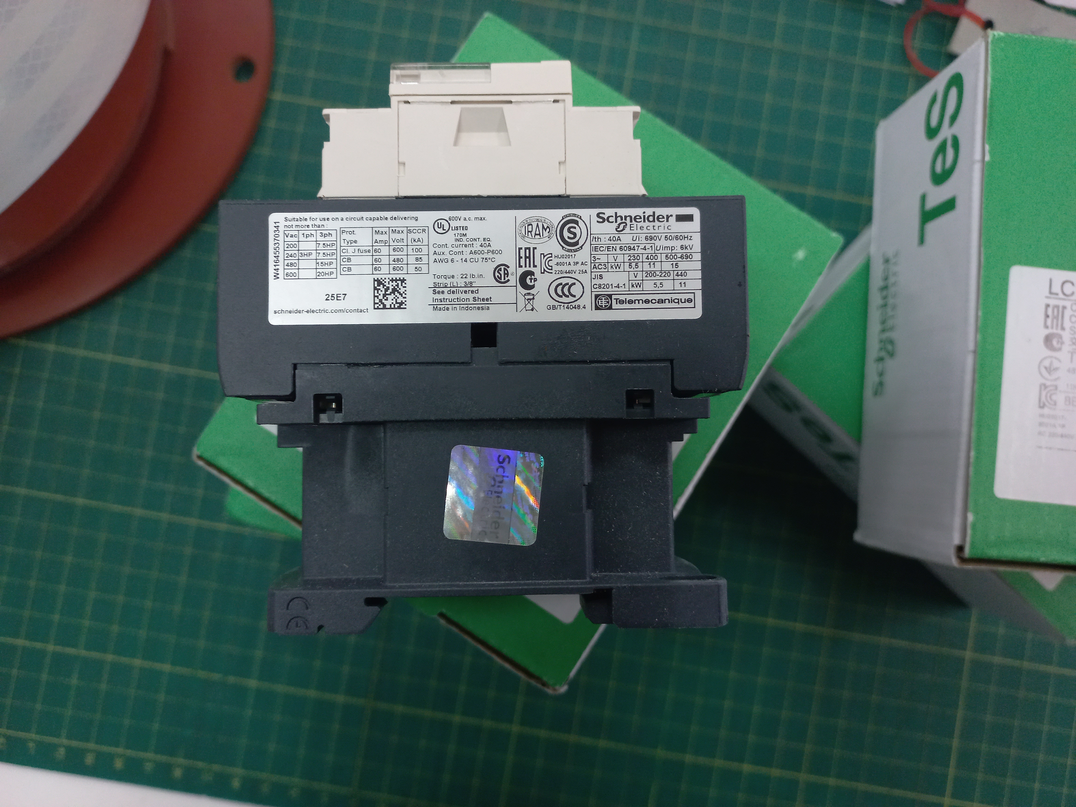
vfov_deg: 54.9
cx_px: 538
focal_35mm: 25
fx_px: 777
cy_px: 404
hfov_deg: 69.4
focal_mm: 4.6
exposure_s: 1/49
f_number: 1.8
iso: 160
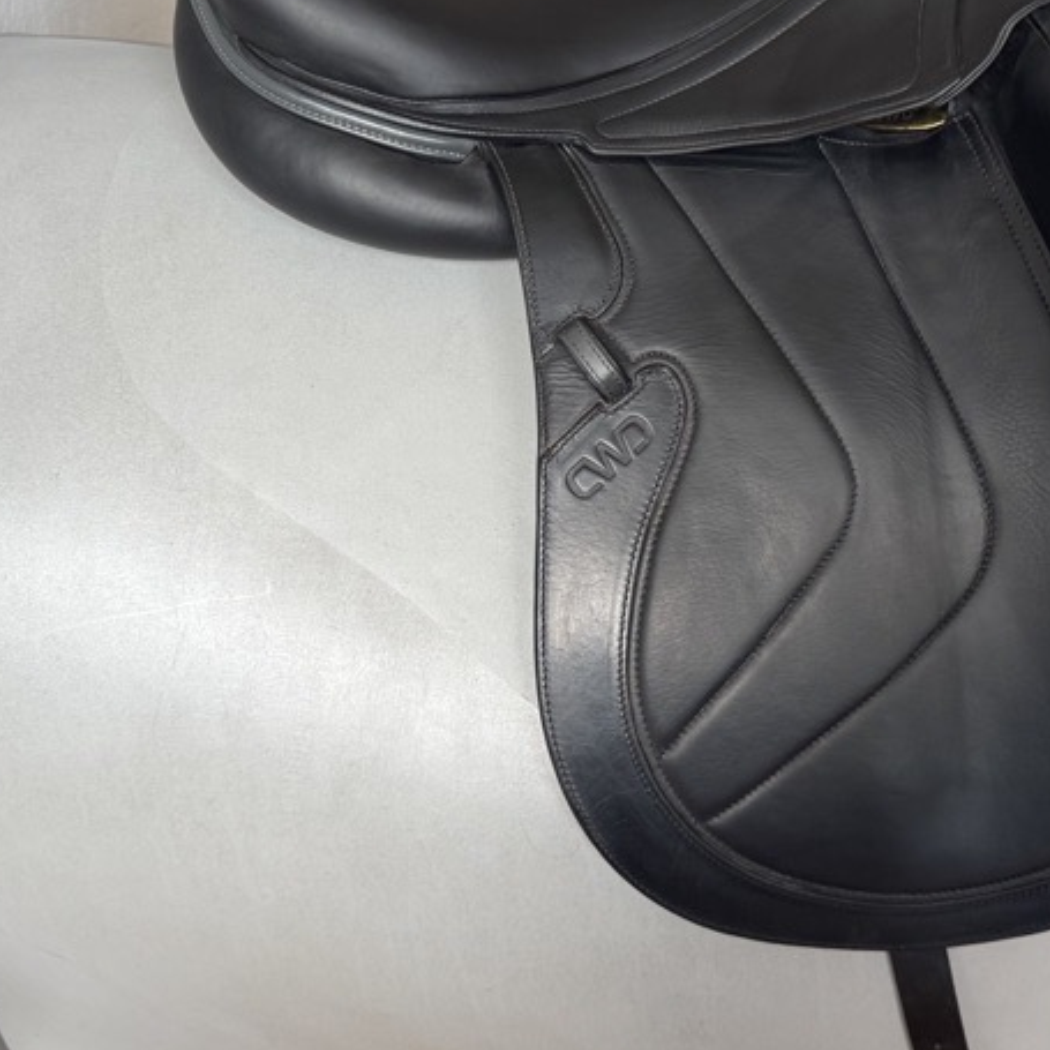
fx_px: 1441
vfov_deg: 39.7
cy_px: 373
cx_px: 598
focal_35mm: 42
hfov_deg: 39.9
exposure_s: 1/121
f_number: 1.78
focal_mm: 6.76
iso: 160
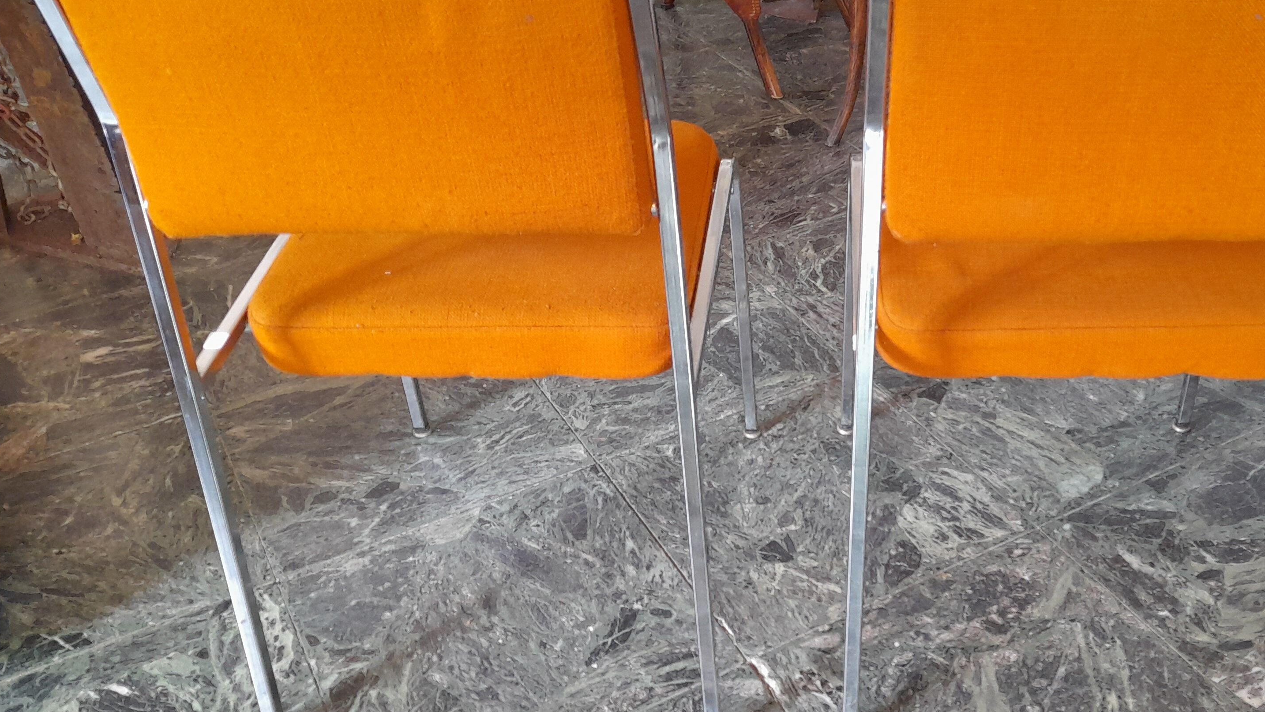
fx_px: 1275
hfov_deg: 52.2
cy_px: 385
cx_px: 799
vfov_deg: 31.2
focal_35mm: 38
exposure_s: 1/50
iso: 250
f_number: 2
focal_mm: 4.6
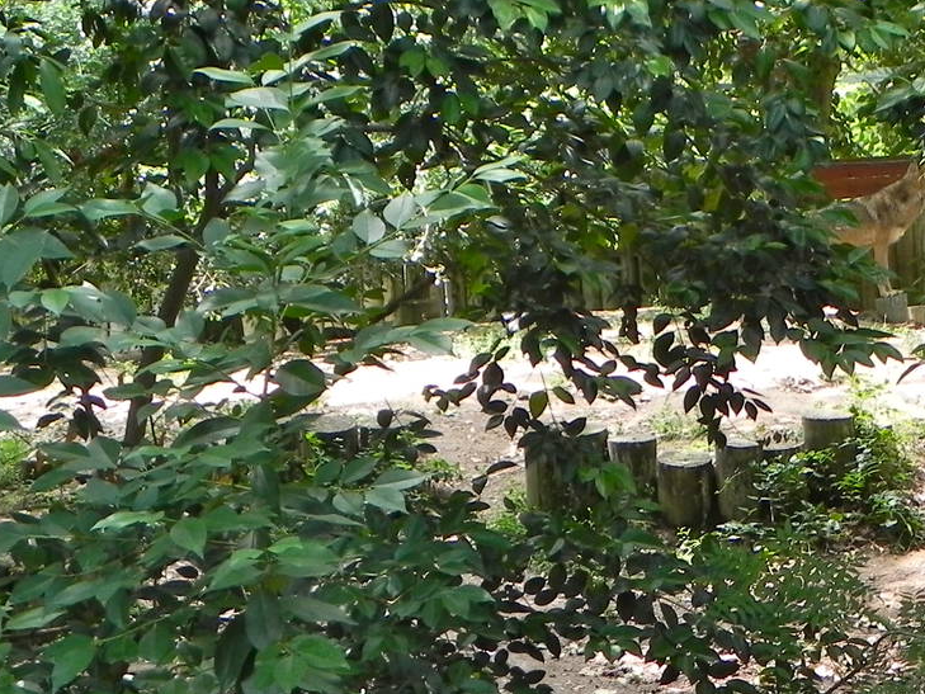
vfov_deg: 14.6
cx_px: 887
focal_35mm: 101
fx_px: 2699
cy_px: 230
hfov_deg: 19.0
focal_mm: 8.2
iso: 160
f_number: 3.2
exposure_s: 1/92.3
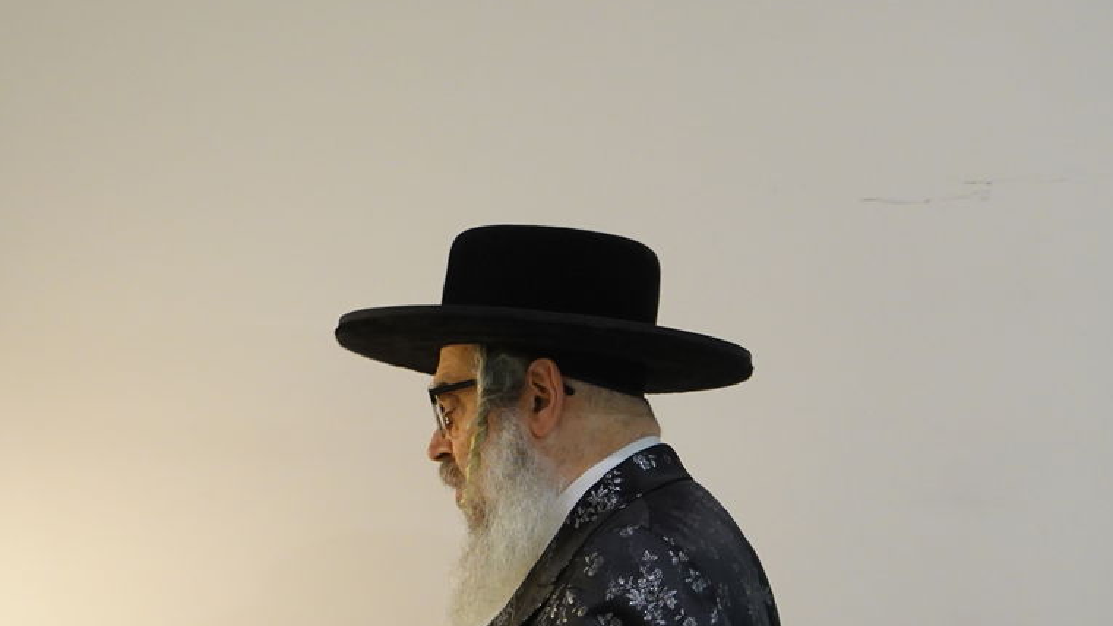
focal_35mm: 214
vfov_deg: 5.7
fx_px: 6315
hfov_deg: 10.1
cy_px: 457
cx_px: 273
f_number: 4.5
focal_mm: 40.37
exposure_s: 1/60
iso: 800
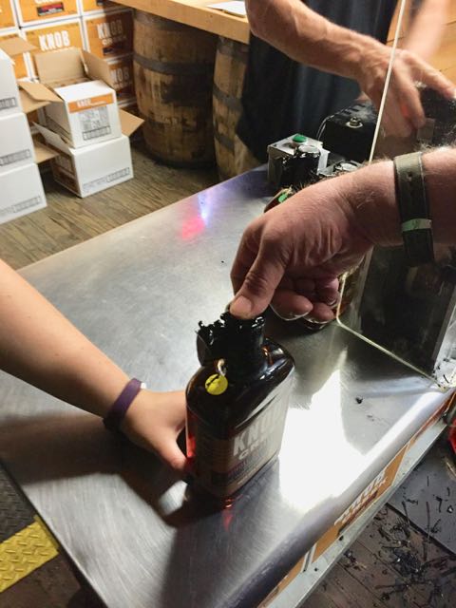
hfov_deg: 48.2
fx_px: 509
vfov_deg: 61.7
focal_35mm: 29
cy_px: 304
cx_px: 228
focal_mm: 4.15
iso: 250
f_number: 2.2
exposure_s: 1/30
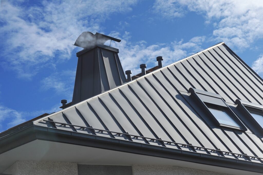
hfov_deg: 27.0
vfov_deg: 18.2
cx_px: 132
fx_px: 547
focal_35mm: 75
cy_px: 88
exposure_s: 1/1000
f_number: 11
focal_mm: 75
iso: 640
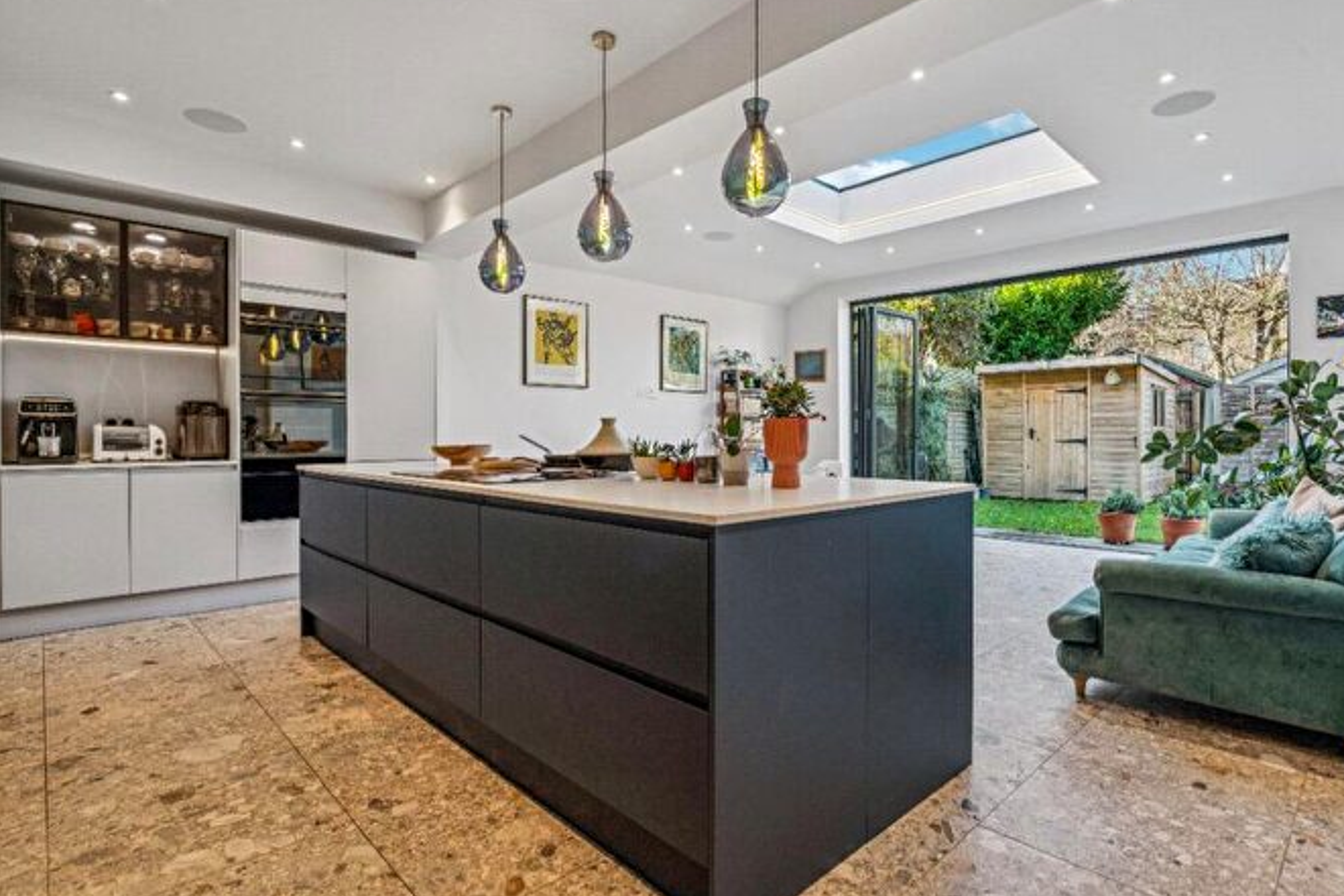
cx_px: 708
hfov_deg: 89.9
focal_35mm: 18
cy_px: 444
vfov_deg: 67.4
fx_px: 672
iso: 320
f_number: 11
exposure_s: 1/40
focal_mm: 17
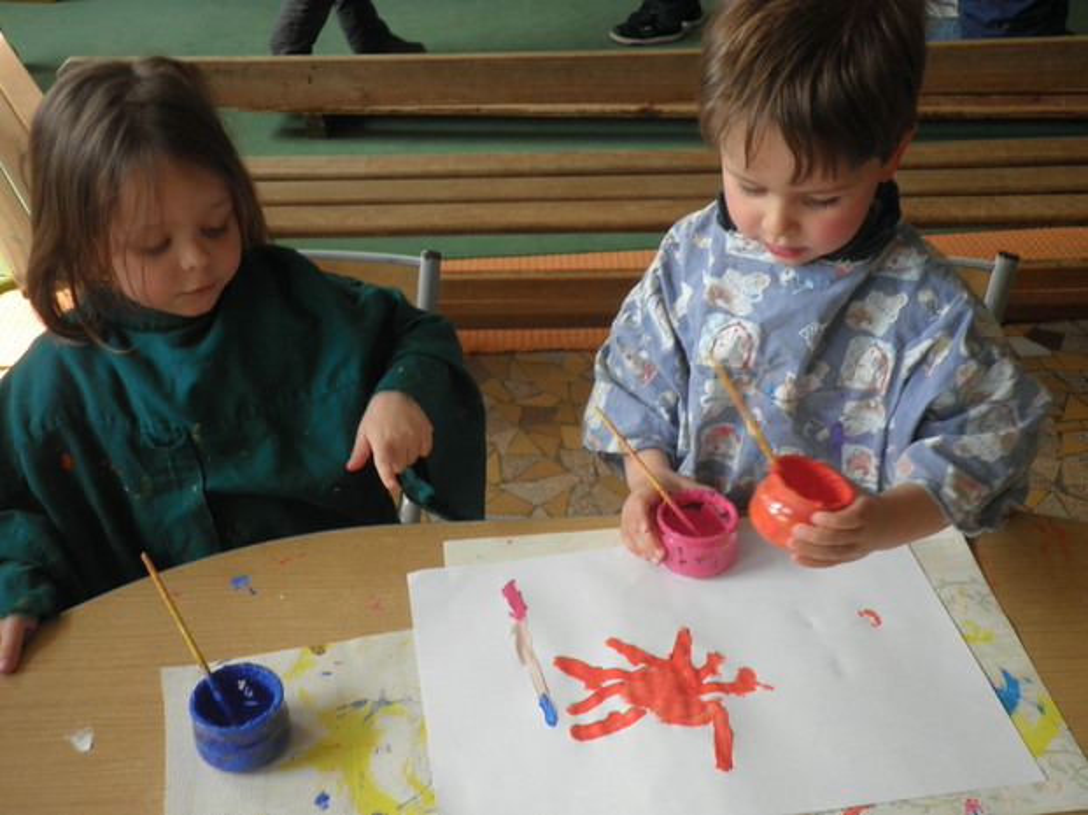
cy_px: 408
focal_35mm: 43
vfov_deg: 33.6
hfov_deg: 43.9
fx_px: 1351
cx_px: 544
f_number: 3.4
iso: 80
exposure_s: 1/60
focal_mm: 7.6
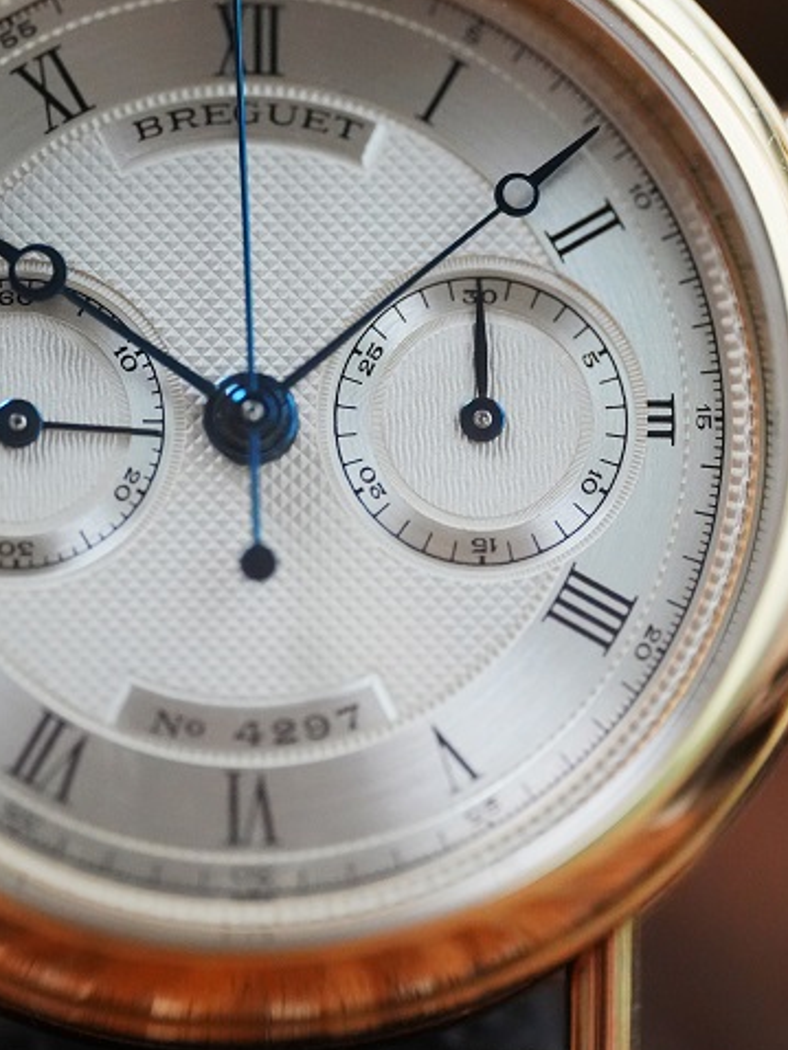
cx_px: 470
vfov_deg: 13.3
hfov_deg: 10.0
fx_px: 4488
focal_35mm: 148
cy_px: 443
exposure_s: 1/250
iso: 6400
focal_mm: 105
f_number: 2.8
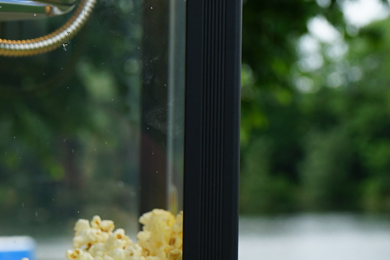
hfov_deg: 13.0
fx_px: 1712
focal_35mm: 158
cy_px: 228
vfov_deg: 8.7
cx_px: 144
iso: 100
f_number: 7.1
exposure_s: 1/100
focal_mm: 63
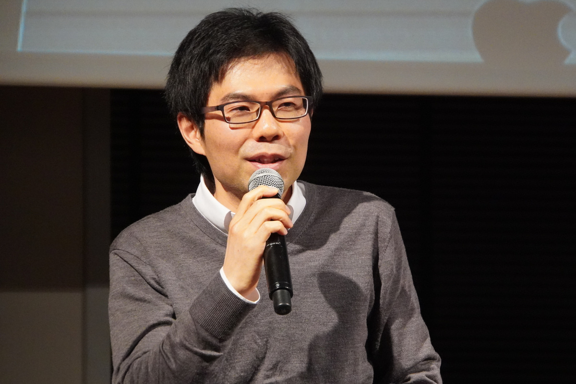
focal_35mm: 222
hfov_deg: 9.3
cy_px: 192
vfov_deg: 6.2
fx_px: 3554
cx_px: 288
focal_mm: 148.1
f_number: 6.3
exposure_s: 1/250
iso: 6400
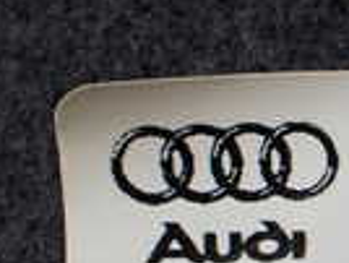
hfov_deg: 13.5
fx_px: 1353
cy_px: 302
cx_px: 578
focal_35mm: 134
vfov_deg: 10.9
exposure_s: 1/125
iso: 100
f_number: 3.2
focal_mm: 5.4
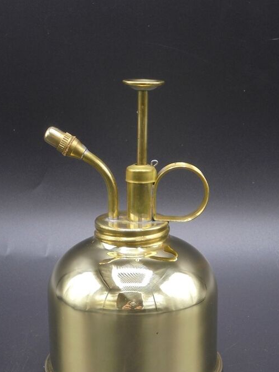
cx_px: 136
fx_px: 806
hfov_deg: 19.6
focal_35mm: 75
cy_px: 237
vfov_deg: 25.9
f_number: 5.2
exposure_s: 1/40
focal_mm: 10.1
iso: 100
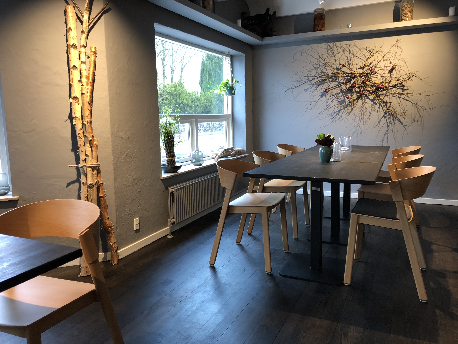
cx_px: 229
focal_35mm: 28
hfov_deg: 63.4
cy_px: 172
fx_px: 370
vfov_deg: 49.7
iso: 40
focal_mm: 3.99
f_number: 1.8
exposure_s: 1/17
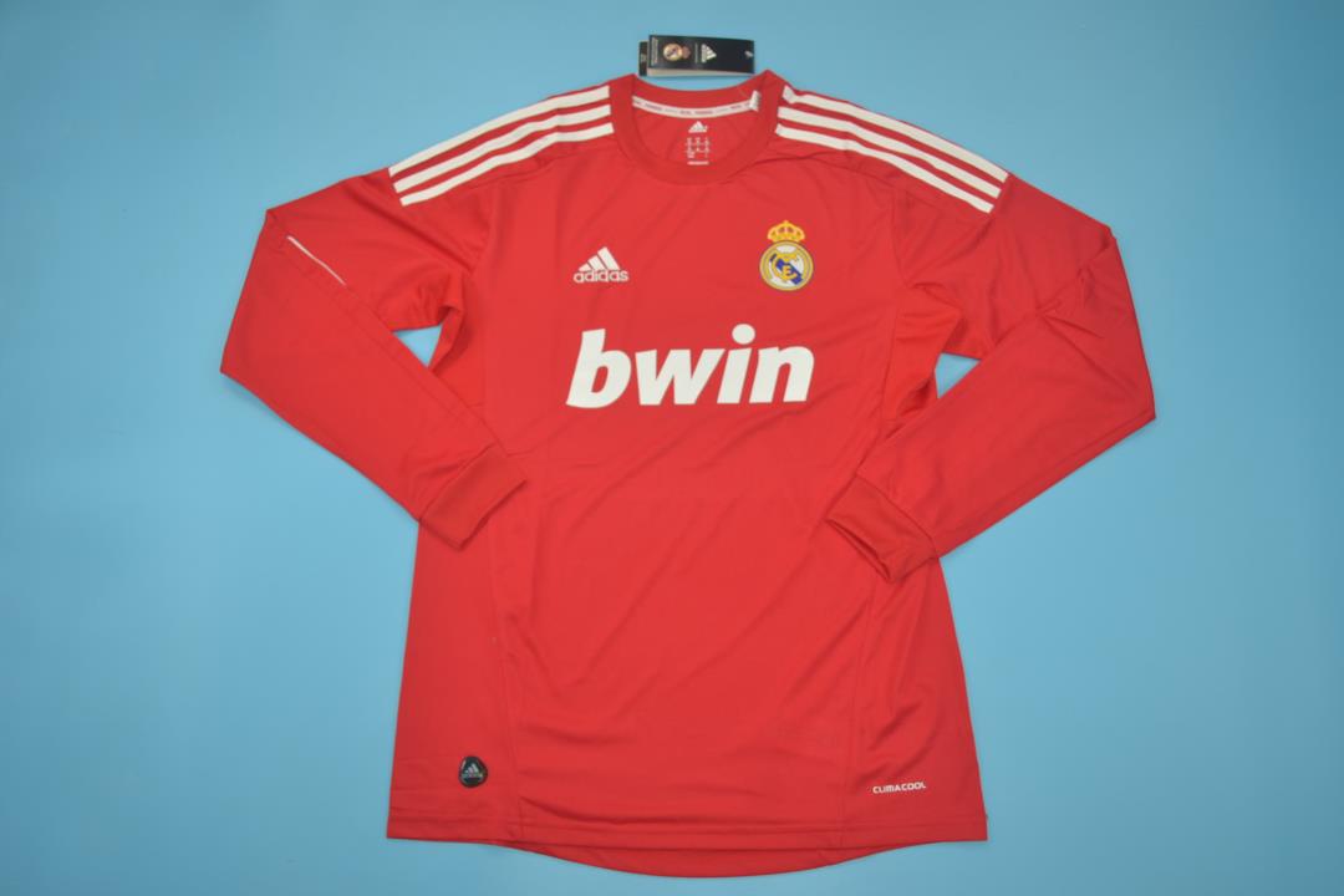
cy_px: 448
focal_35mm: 30
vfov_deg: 43.6
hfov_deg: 61.9
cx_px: 672
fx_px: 1120
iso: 200
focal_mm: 20
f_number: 3.8
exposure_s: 1/200
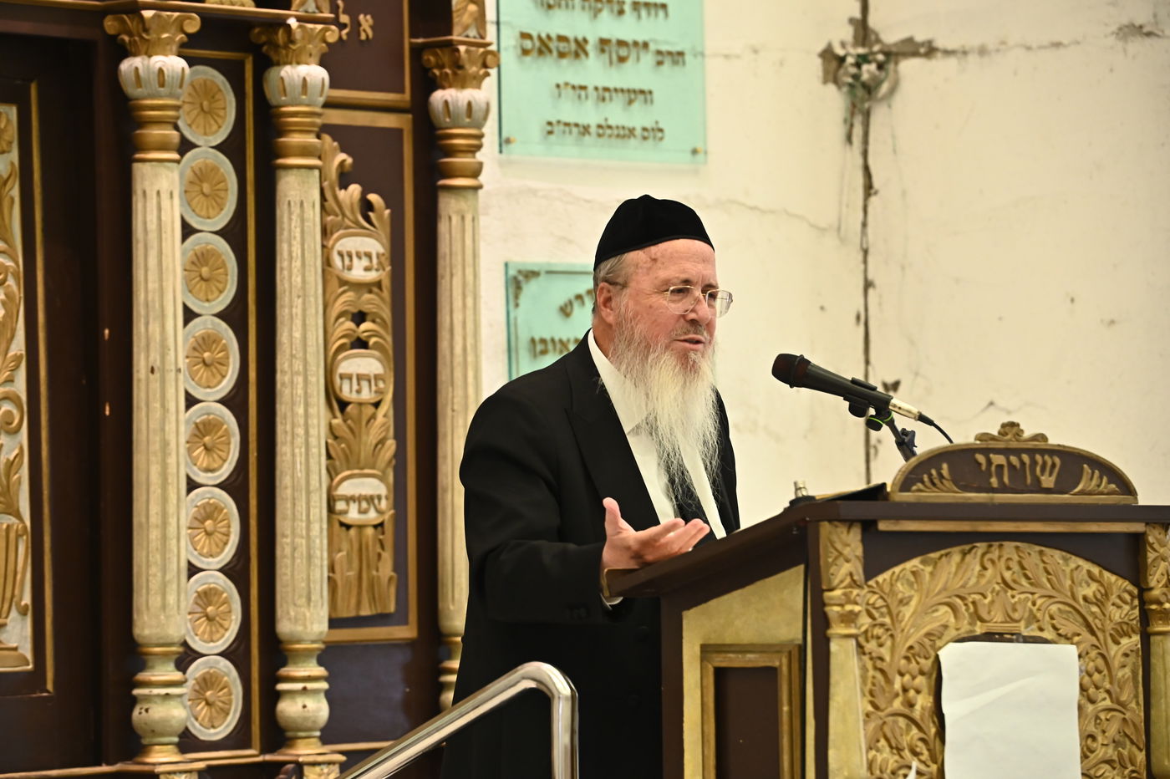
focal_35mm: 175
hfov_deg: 11.8
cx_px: 585
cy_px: 390
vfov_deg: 7.8
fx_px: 5685
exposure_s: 1/160
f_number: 6.3
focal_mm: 175
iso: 2500
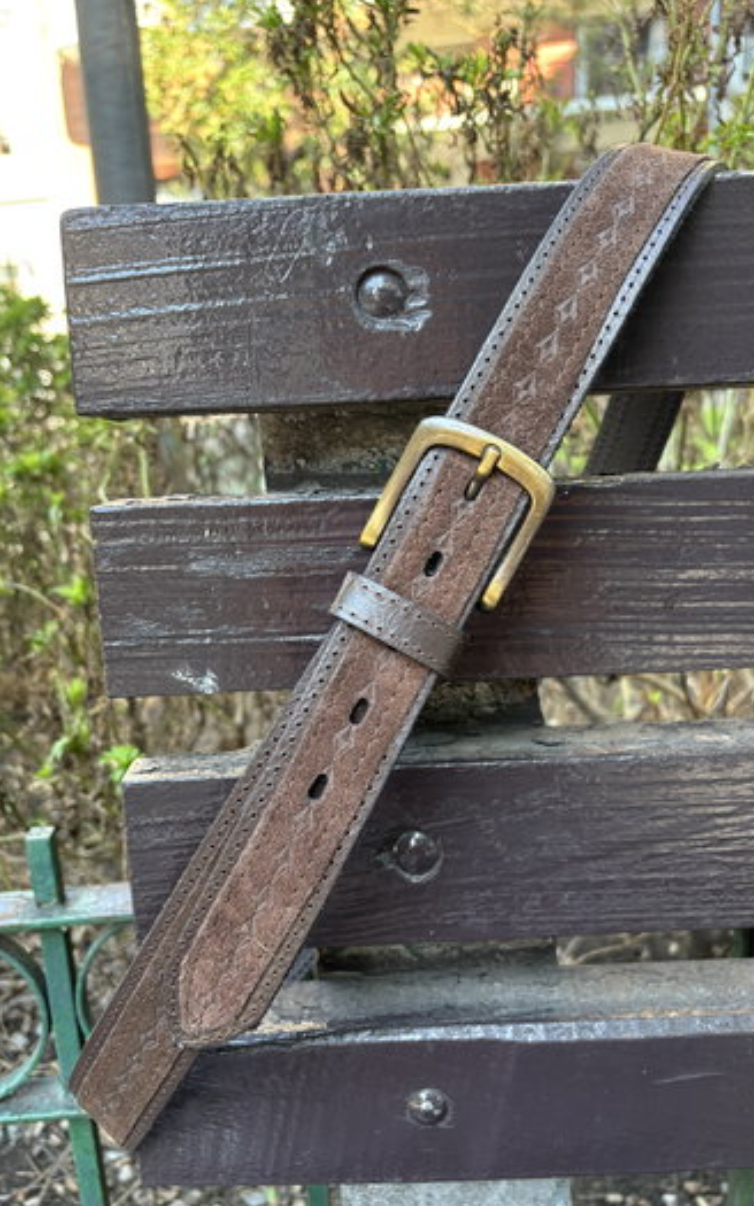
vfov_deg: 66.5
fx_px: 921
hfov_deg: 44.5
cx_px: 384
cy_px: 603
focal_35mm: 28
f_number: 1.6
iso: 100
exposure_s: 1/121
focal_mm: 5.96
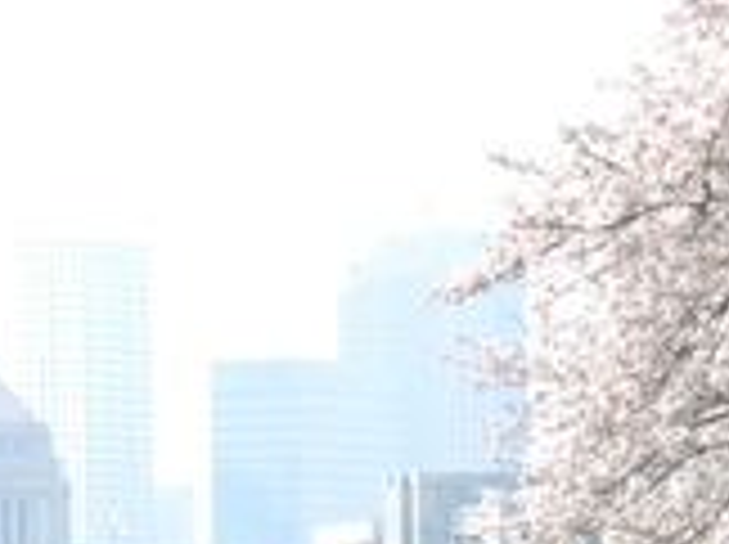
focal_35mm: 422
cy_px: 627
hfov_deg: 4.7
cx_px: 374
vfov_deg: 3.5
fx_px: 8874
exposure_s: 1/60
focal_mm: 80
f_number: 11
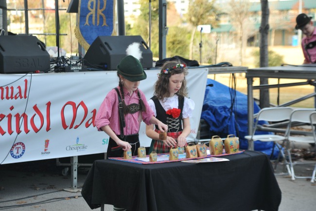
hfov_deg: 17.1
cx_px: 158
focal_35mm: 120
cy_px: 106
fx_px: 1053
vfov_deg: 11.4
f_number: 6.3
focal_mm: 120
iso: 800
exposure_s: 1/500
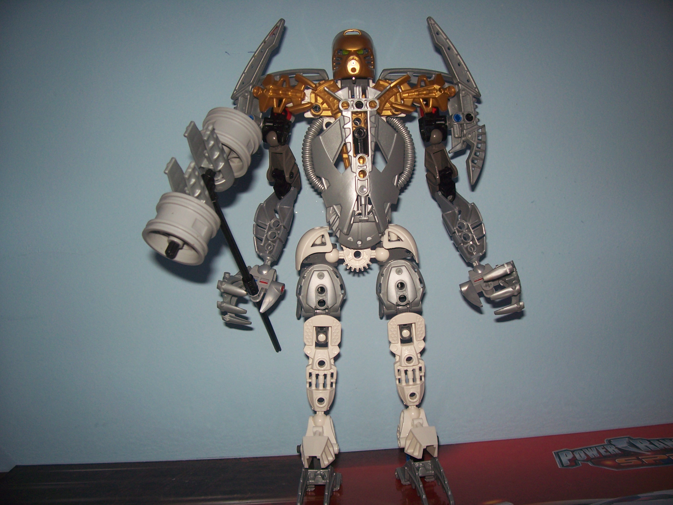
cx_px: 336
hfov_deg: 53.9
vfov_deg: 41.8
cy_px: 252
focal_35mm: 34
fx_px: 661
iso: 80
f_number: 2.7
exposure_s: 1/60
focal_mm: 5.6
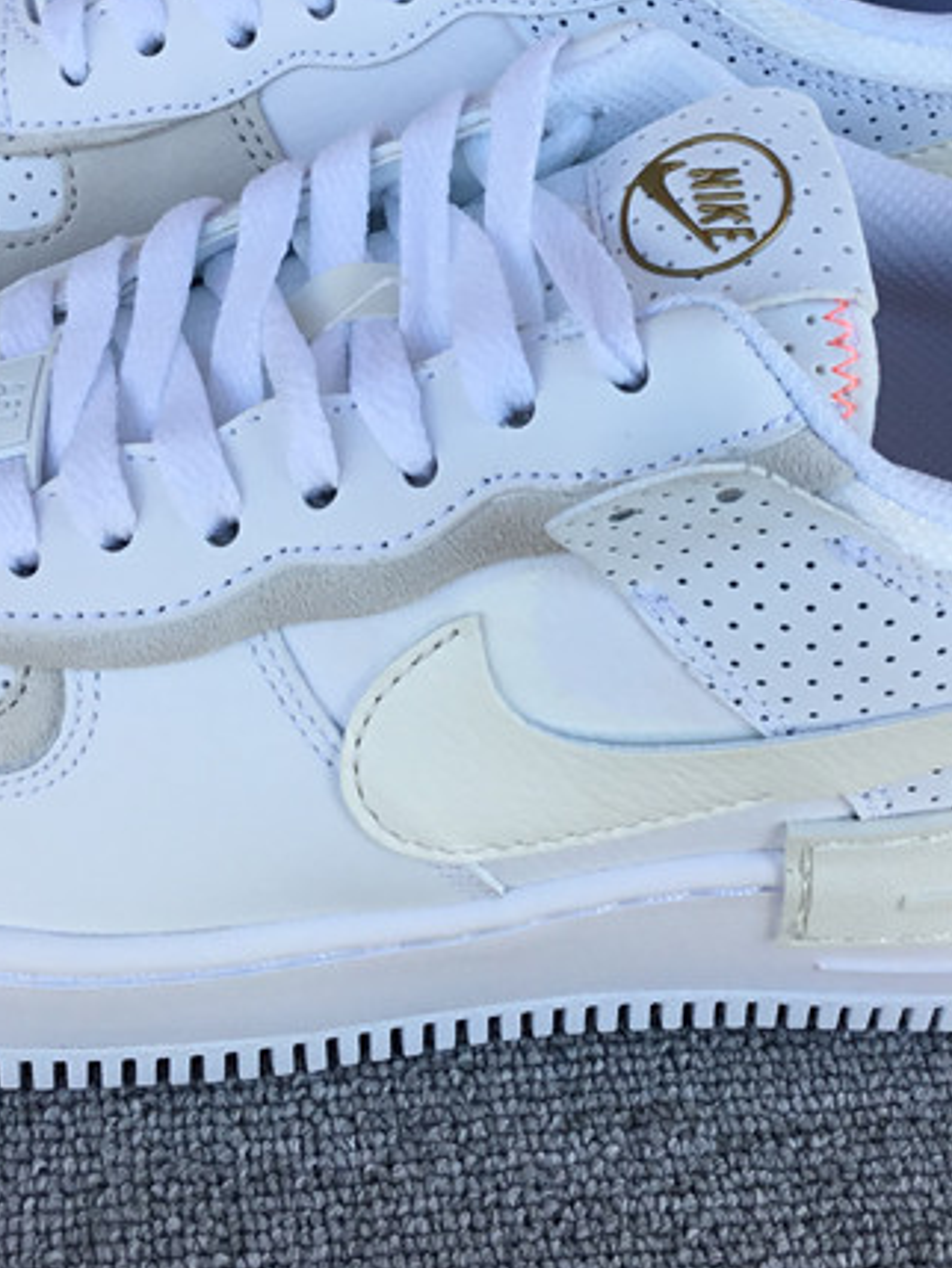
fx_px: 2382
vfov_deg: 29.5
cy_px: 386
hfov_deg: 22.6
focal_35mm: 65
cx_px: 461
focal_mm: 3.3
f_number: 2.4
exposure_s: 1/189
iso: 25
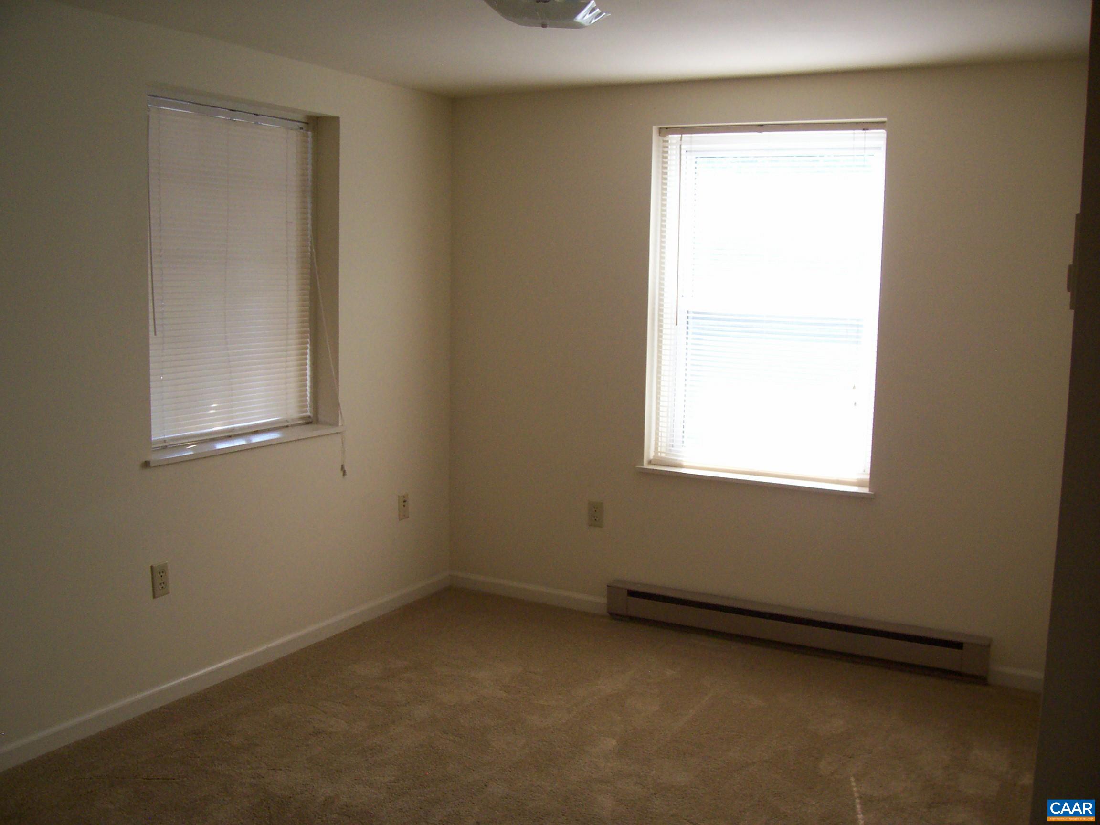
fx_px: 1080
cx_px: 550
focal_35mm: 34
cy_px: 412
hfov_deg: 54.0
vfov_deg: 41.8
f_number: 2.7
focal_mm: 5.6
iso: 160
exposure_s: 1/230
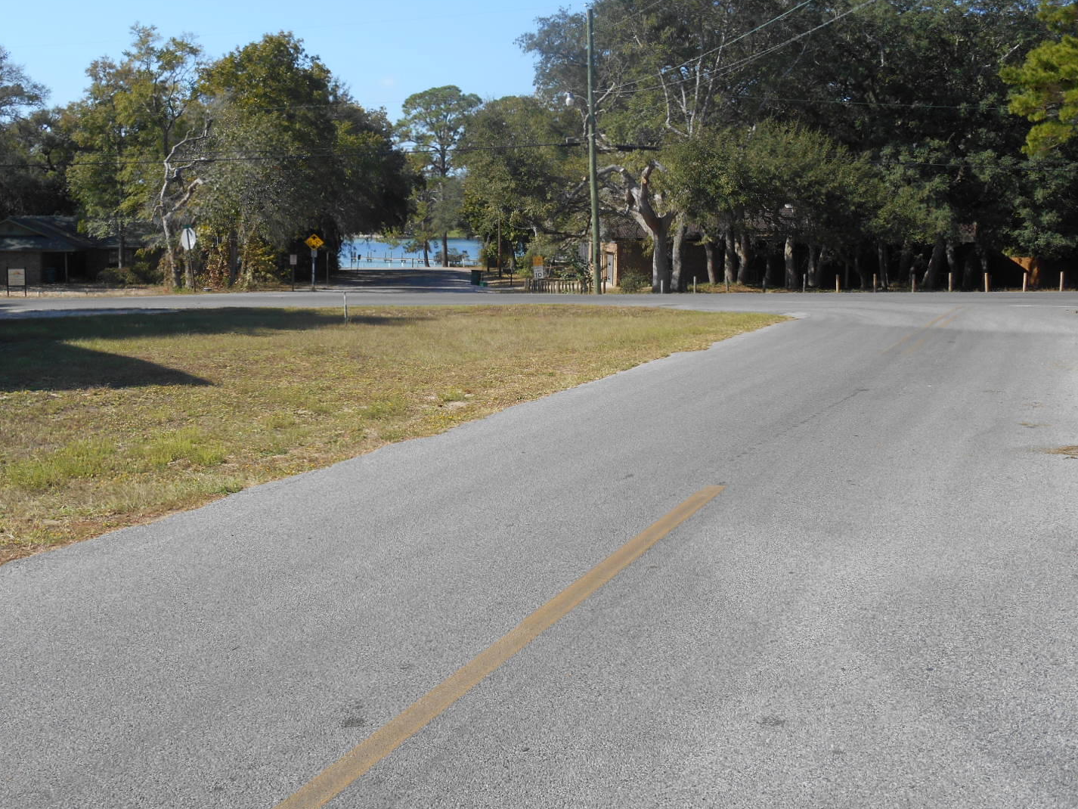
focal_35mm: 46
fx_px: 1433
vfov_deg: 31.5
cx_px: 514
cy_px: 388
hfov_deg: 41.2
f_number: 3.9
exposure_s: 1/500
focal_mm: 7.2
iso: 80
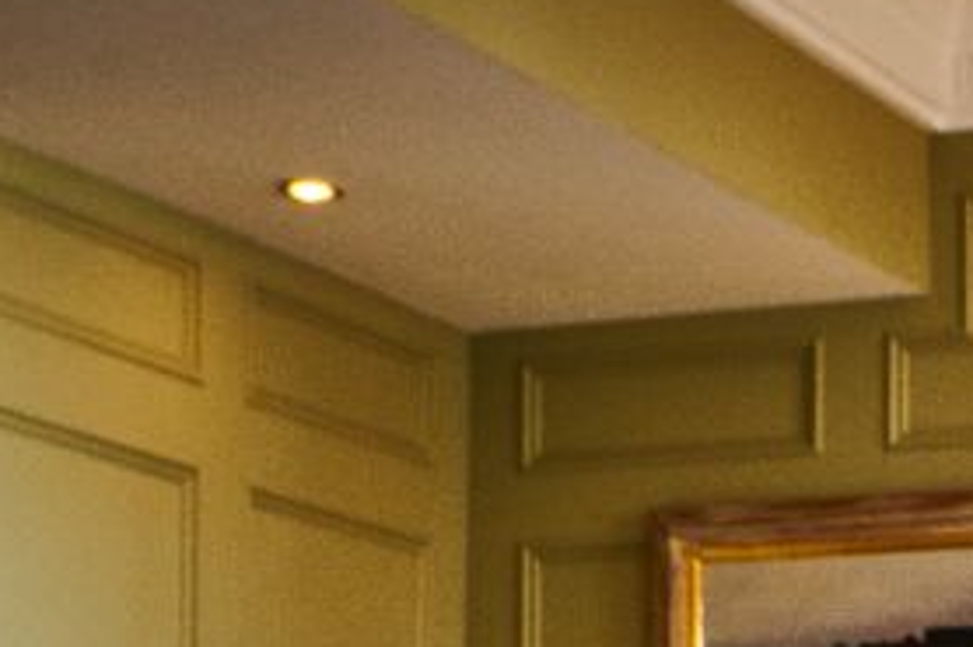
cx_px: 1078
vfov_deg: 9.7
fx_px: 3619
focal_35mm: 134
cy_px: 1184
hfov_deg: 14.9
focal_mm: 31
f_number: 8
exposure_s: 1/15
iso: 400
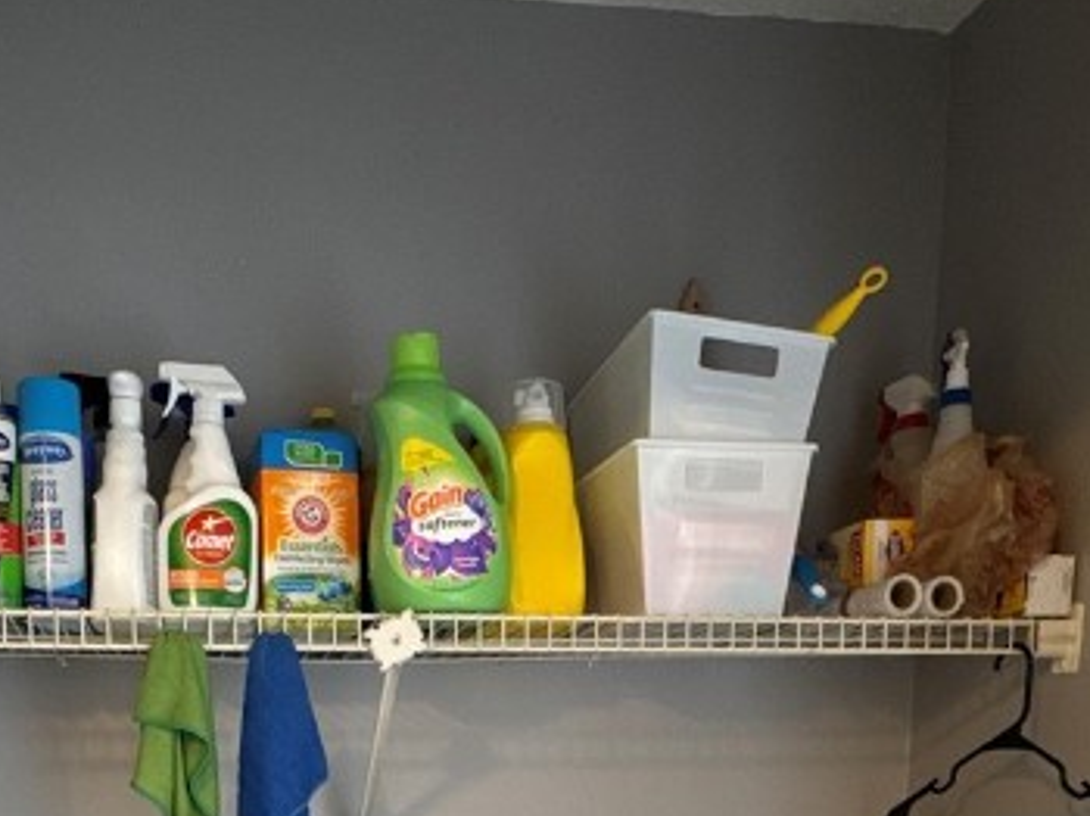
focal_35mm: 41
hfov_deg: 45.0
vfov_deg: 29.7
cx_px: 349
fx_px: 1290
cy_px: 1000
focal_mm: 2.22
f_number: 2.2
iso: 320
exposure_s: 1/60
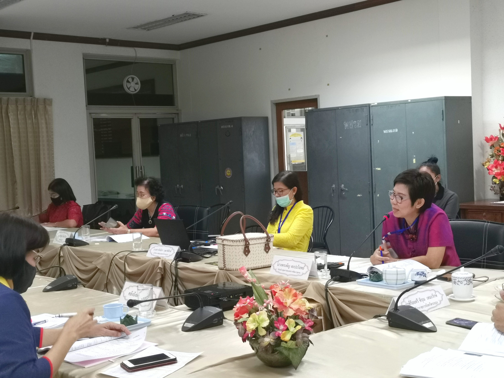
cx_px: 252
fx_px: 713
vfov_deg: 29.7
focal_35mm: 49
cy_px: 189
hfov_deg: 38.9
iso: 320
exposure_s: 1/100
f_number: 1.8
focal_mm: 5.58
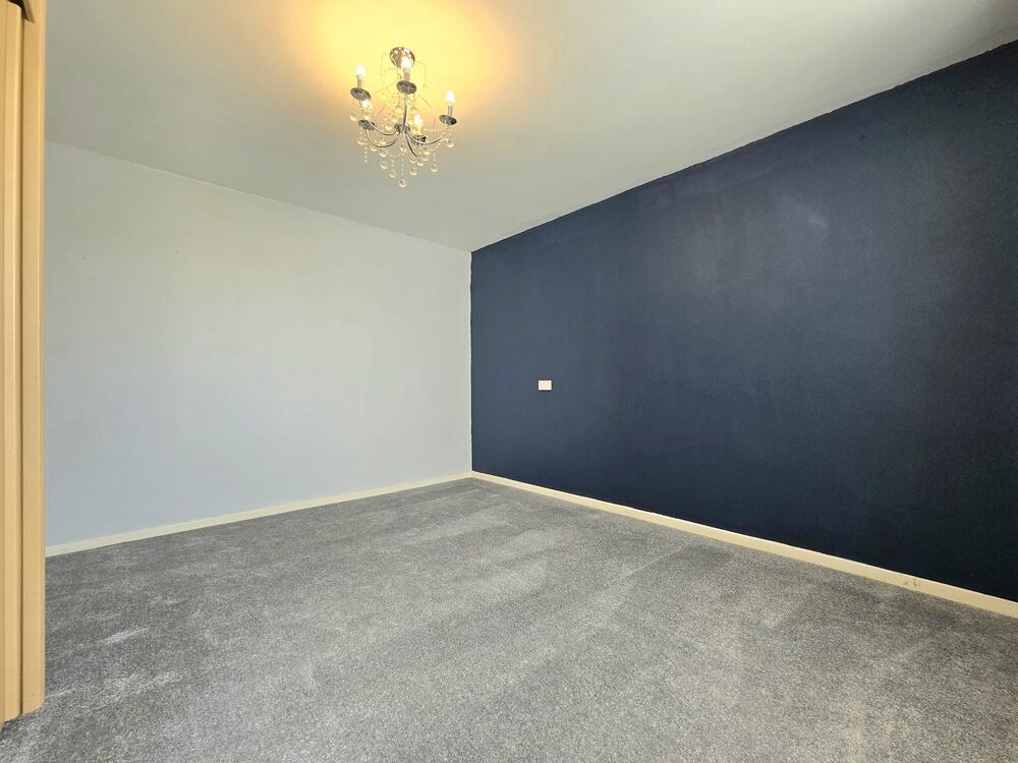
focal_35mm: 13
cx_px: 509
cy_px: 382
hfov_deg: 106.2
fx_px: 382
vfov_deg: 89.9
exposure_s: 1/101
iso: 80
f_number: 2.2
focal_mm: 2.2
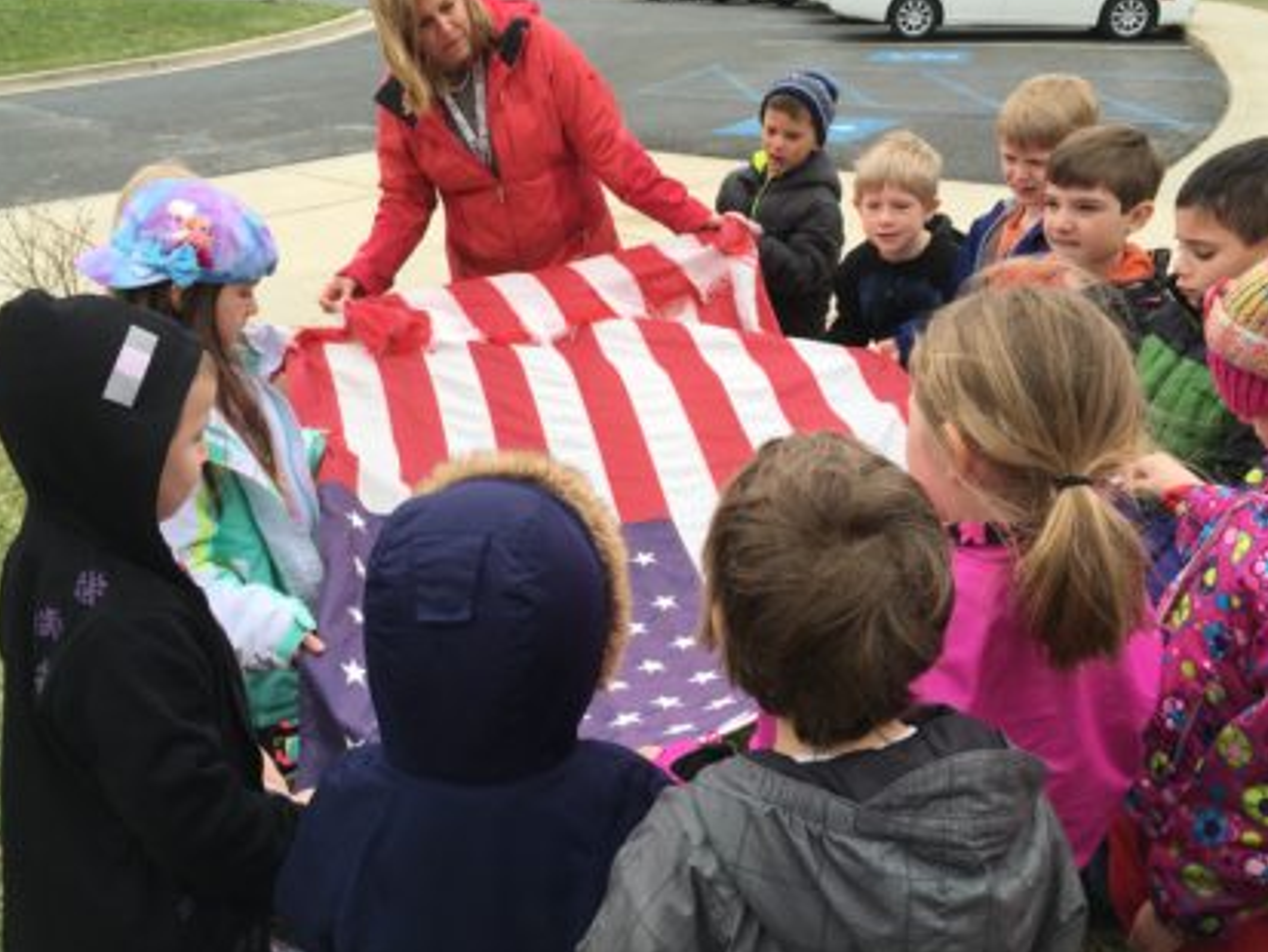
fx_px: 1209
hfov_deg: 55.3
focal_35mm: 33
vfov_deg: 42.9
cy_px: 425
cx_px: 648
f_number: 2.2
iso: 25
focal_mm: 4.15
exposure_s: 1/582
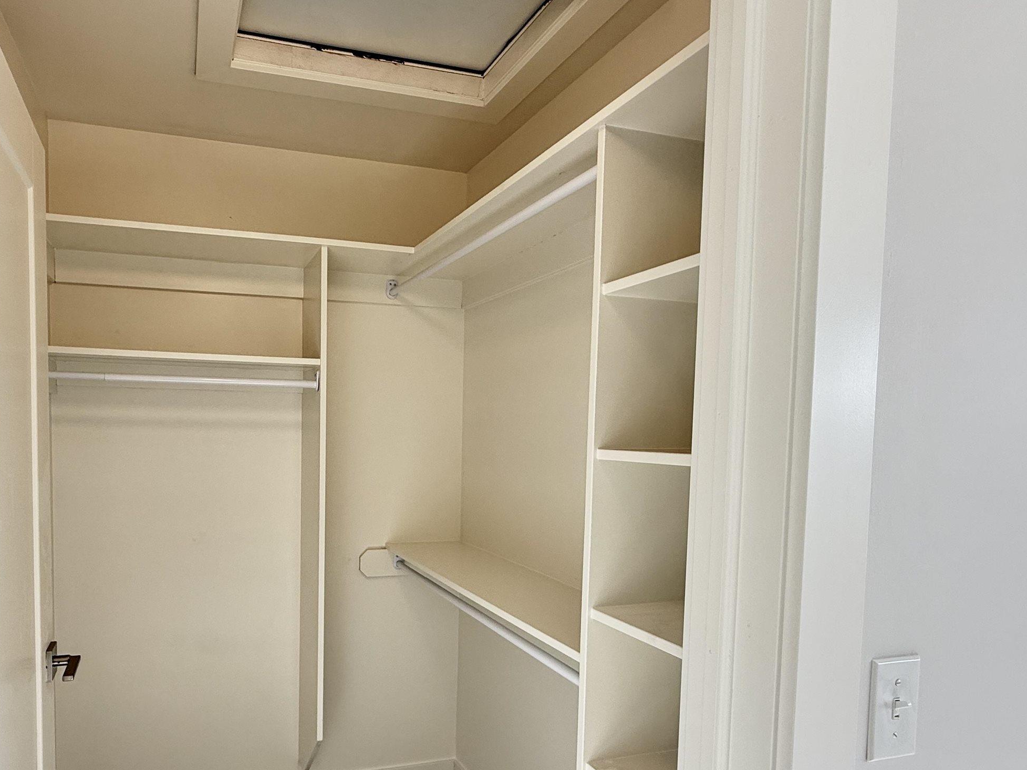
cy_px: 461
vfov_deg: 60.6
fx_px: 653
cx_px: 362
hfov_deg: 74.6
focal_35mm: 22
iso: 80
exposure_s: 1/120
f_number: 2.2
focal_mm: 2.22
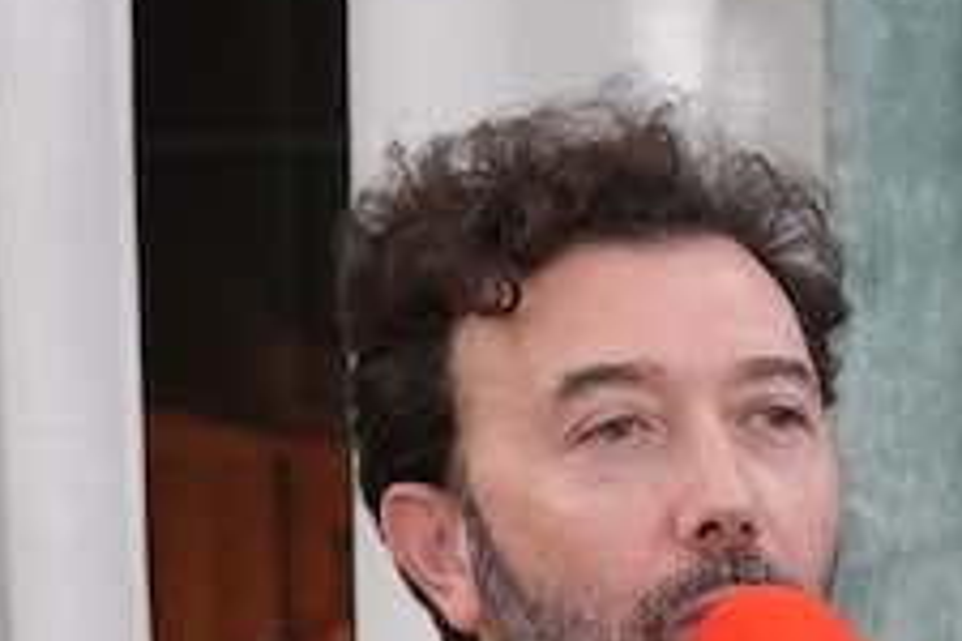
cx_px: 1864
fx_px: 4997
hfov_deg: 10.2
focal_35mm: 187
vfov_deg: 7.0
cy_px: 1508
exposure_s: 1/160
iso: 8000
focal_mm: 35
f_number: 4
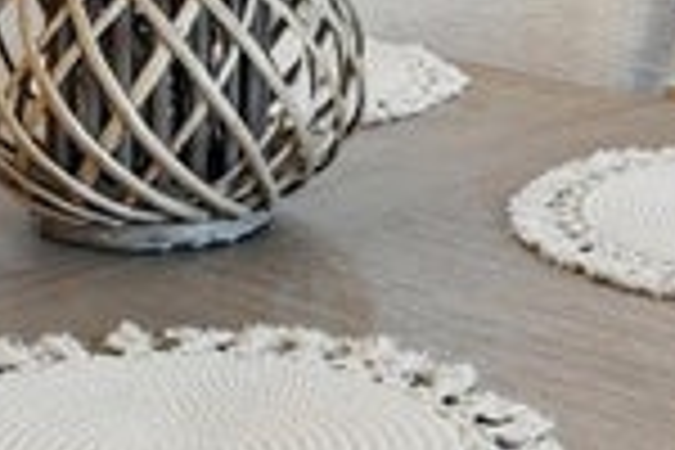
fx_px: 2400
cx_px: 310
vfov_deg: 10.0
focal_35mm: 128
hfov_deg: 16.0
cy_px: -441
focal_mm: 20
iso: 100
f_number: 11
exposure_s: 1/13
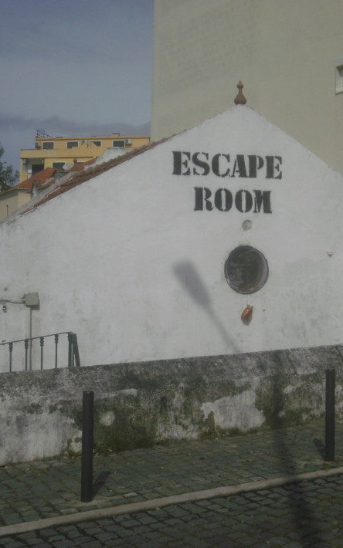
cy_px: 276
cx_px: 219
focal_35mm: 53
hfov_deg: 24.3
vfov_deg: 38.2
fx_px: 792
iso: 100
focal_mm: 6.51
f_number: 9.3
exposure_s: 1/640
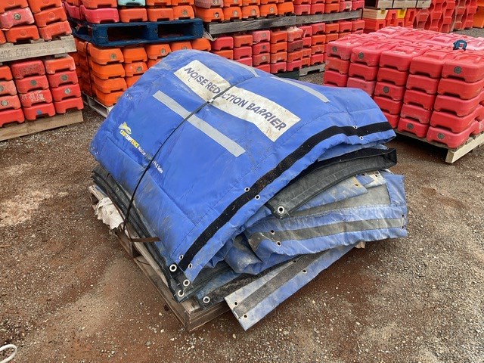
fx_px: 405
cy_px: 182
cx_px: 242
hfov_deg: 61.7
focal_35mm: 29
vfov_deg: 48.2
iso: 16
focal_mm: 3
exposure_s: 1/1015
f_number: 1.8
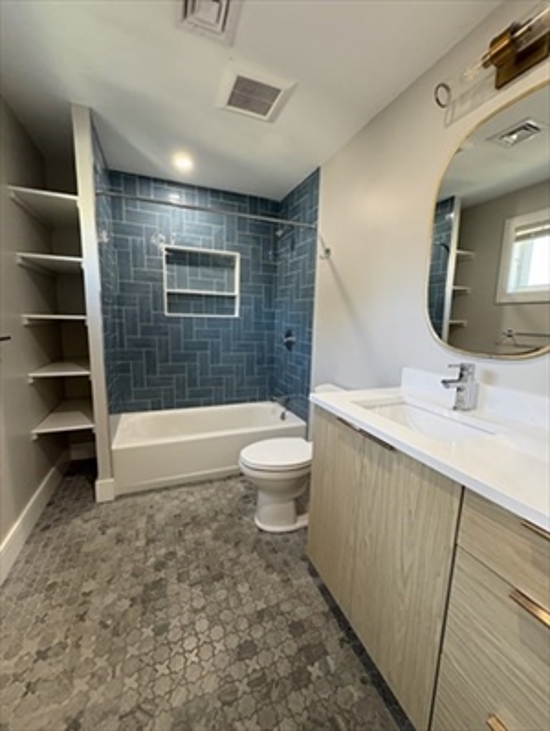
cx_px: 275
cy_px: 366
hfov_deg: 85.8
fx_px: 296
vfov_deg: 102.0
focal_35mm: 14
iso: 200
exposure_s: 1/60
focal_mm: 2.22
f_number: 2.2
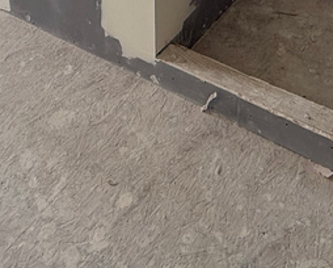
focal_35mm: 55
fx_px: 543
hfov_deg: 34.0
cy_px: -188
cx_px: 198
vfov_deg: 20.9
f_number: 2.2
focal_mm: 2.22
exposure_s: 1/134
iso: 64
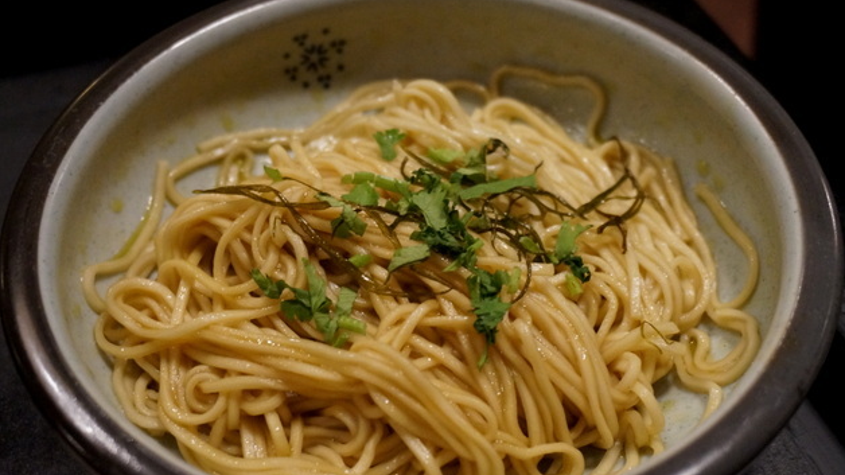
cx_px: 420
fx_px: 1075
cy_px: 250
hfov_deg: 42.9
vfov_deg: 24.9
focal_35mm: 48
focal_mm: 30
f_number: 5
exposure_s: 1/40
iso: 3200
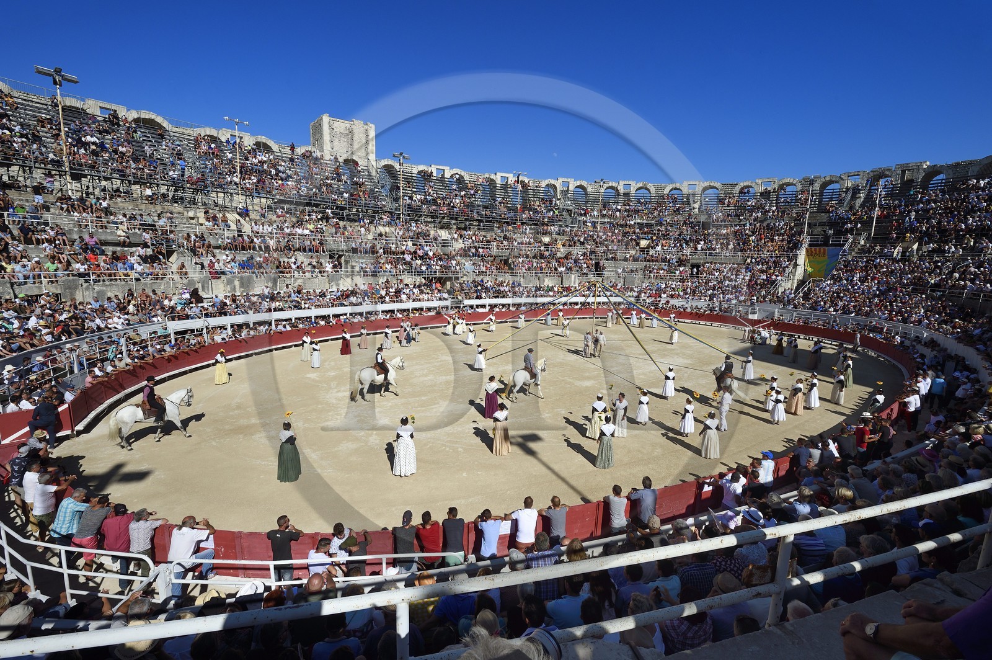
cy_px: 330
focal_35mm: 16
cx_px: 496
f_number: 14
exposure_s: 1/400
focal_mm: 16
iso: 200
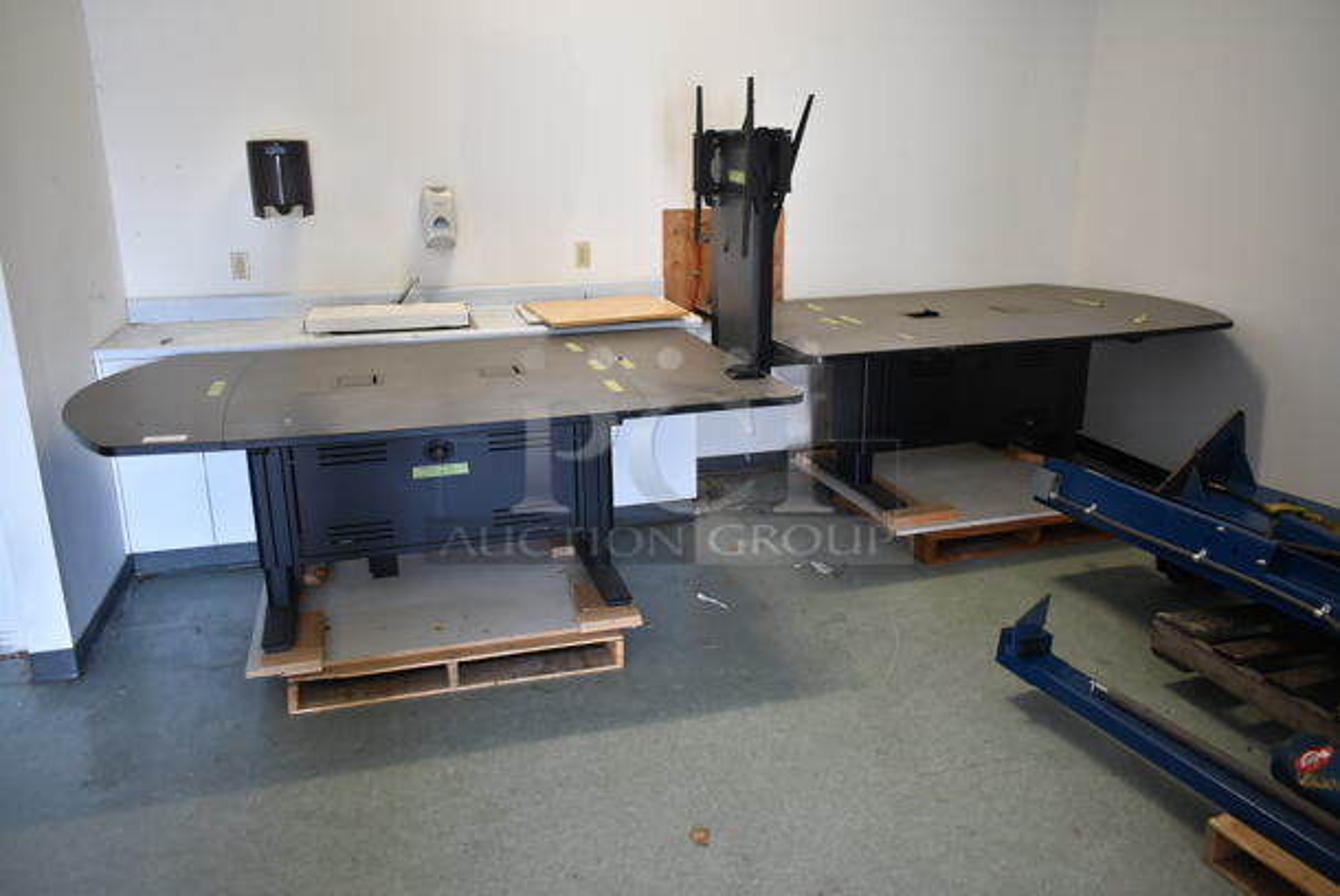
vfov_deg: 48.0
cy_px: 448
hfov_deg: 67.3
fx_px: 1006
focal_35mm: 27
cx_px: 670
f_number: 3.5
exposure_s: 1/30
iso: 720
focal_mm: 18
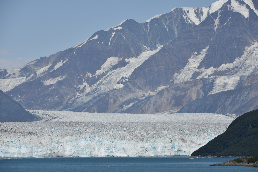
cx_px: 129
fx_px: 1362
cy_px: 86
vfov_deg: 7.2
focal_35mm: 190
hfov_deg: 10.8
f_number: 11
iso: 100
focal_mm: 190
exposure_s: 1/500
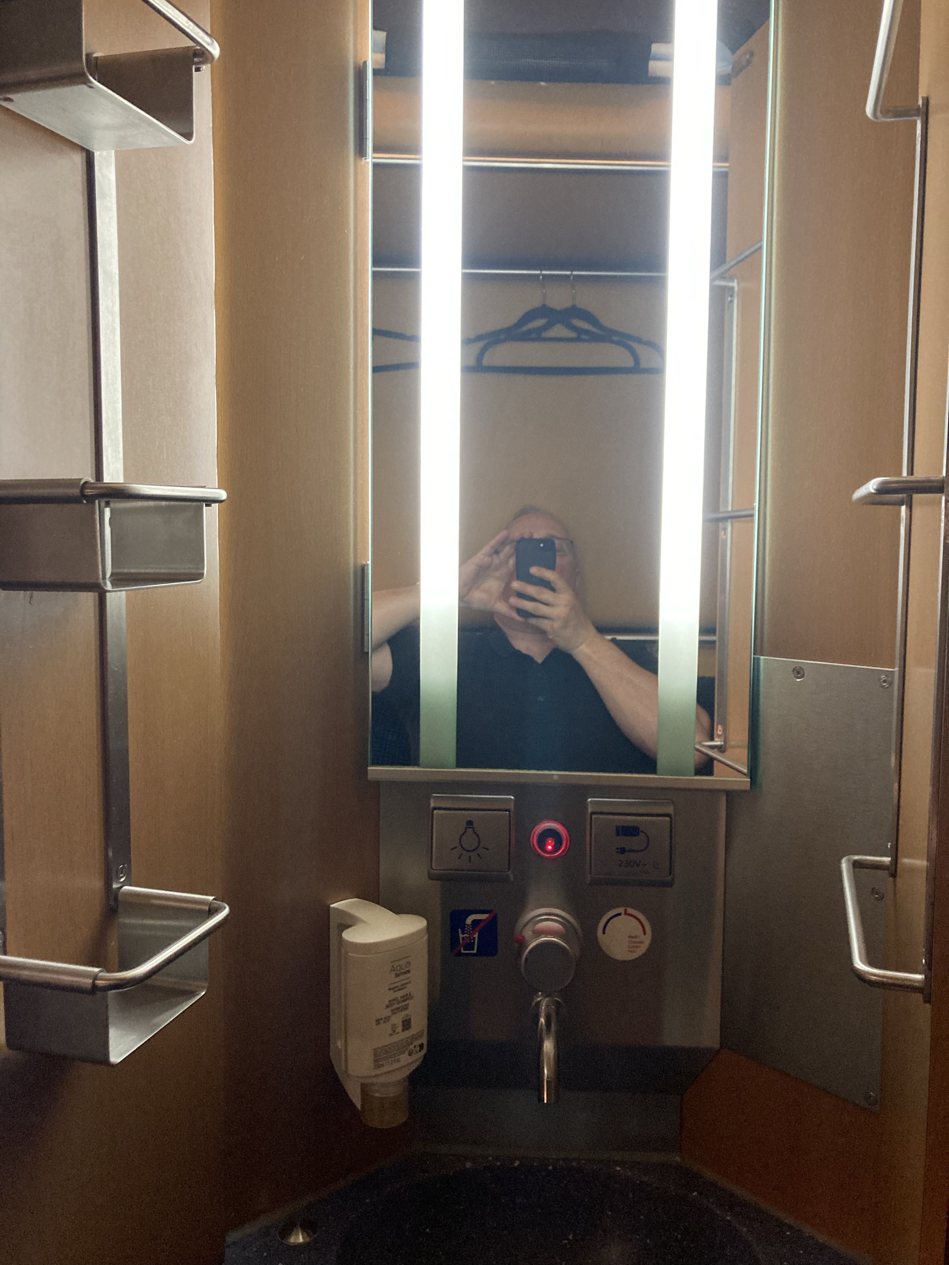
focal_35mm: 28
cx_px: 474
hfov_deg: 49.7
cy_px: 632
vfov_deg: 63.4
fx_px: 1023
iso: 320
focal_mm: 3.99
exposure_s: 1/41
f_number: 1.8
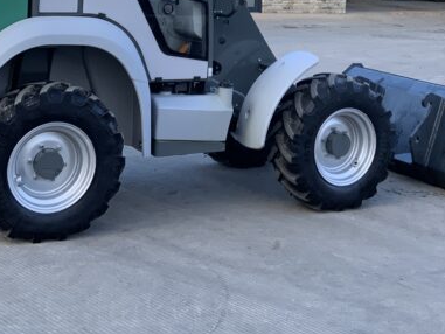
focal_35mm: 78
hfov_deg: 25.0
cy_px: -109
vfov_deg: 17.6
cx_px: 266
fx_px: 1003
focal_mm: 3
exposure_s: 1/145
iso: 16
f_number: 1.8
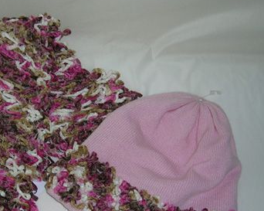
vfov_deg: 25.0
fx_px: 468
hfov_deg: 30.9
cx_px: 66
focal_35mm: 60
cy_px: 162
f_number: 2.8
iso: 50
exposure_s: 1/60.1
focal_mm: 5.4
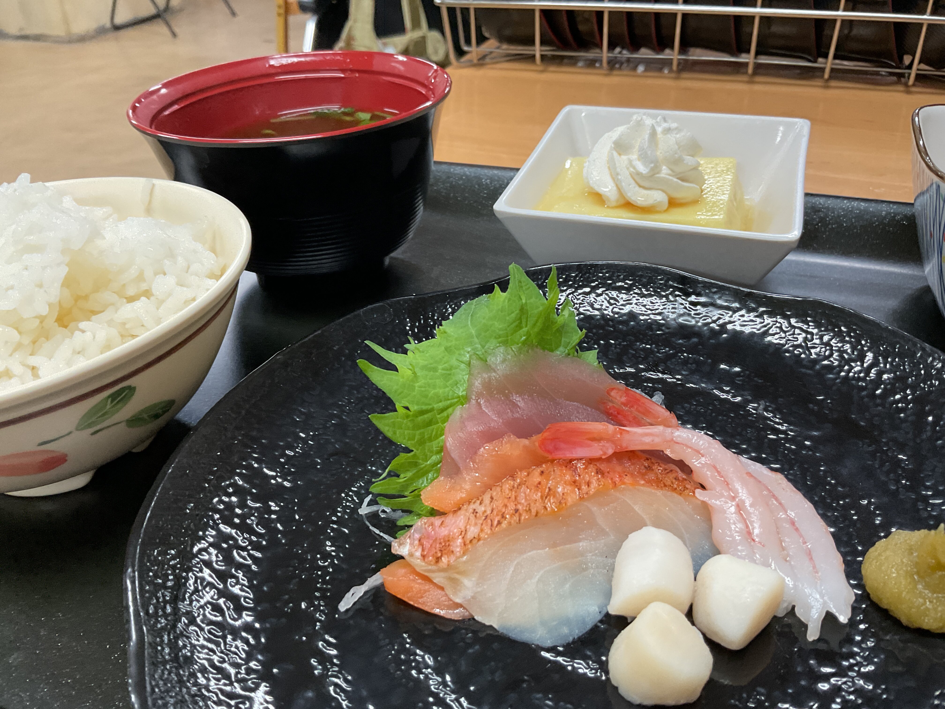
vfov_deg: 48.2
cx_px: 472
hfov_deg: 61.7
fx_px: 792
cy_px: 354
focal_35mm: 29
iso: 125
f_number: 1.8
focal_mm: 3
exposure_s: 1/60
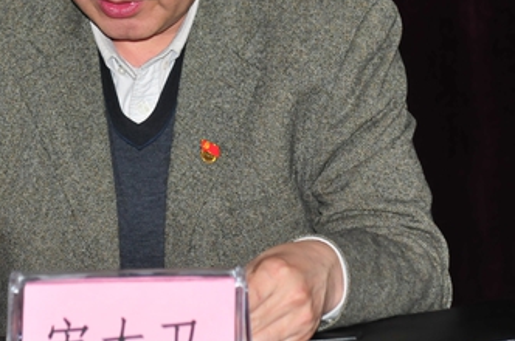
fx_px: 2898
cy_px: 53
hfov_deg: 10.1
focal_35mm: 203
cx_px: 172
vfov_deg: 6.7
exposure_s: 1/100
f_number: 5
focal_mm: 66
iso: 800
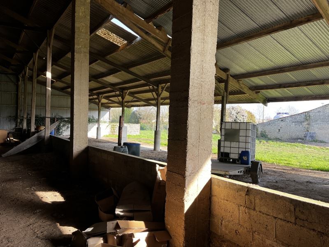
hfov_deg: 67.3
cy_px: 124
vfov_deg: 53.1
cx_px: 164
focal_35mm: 26
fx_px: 247
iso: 40
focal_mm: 5.1
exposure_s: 1/220
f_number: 1.6
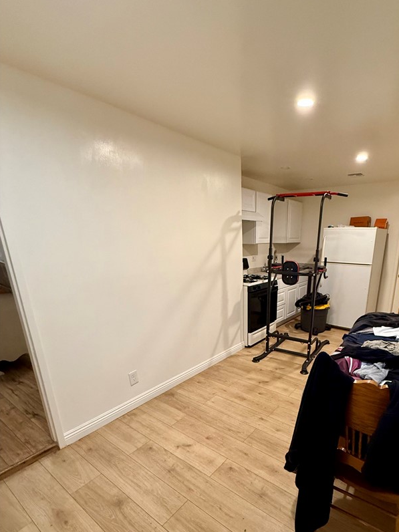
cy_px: 326
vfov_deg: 86.3
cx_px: 255
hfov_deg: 70.2
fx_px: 277
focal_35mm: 18
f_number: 2.2
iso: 400
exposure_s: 1/60
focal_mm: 2.22
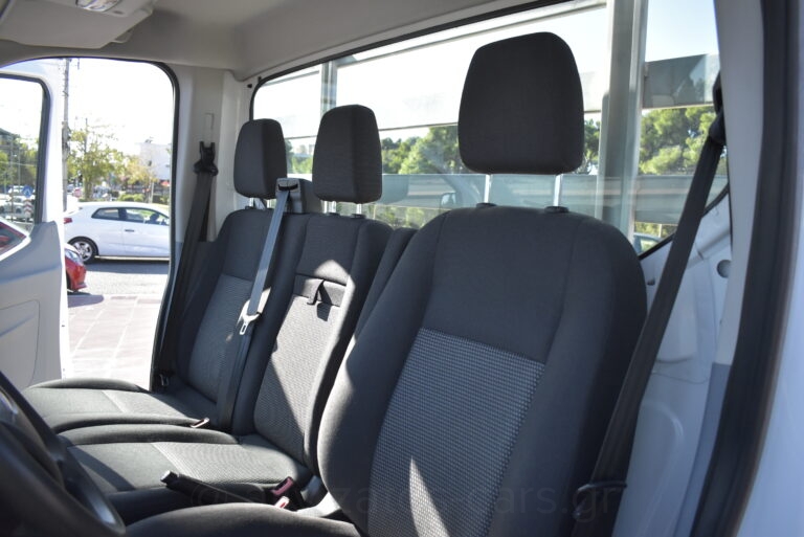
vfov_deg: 48.0
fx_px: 603
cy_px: 268
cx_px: 402
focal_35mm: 27
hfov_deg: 67.4
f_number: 3.5
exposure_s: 1/2000
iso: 1600
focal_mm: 18
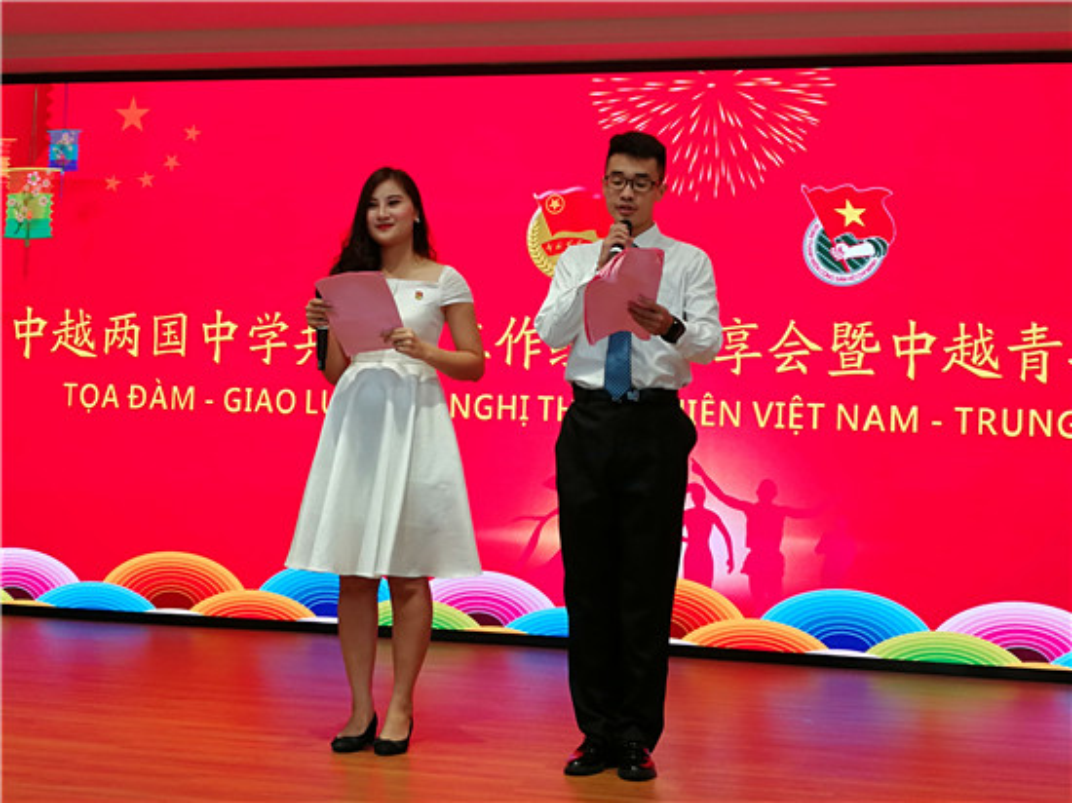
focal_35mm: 51
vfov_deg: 28.5
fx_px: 1579
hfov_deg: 37.5
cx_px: 536
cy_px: 402
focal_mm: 3.84
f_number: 2.2
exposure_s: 1/50
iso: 64
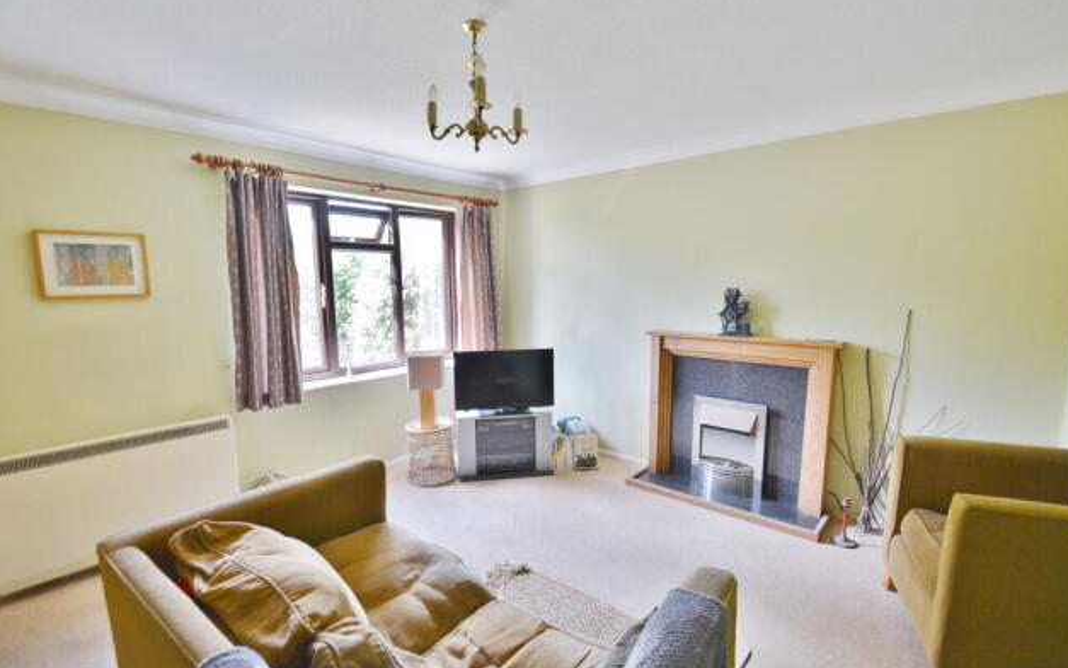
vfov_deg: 71.3
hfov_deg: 97.8
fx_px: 466
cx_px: 530
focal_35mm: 16
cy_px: 335
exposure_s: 1/60
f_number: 4
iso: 400
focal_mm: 10
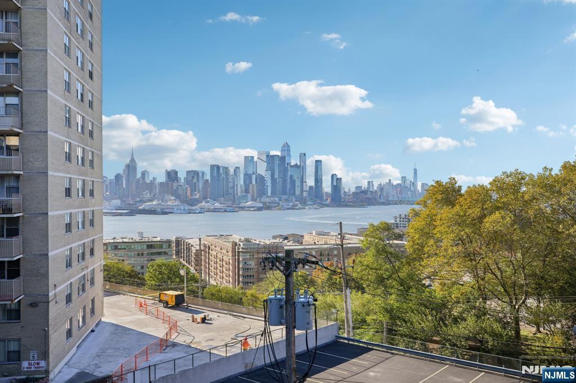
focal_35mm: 34
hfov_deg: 55.1
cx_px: 288
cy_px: 192
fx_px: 552
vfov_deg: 38.3
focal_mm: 34.5
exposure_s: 1/320
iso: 100
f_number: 8
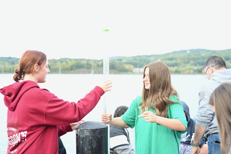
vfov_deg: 27.0
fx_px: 321
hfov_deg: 39.6
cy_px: 77
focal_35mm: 50
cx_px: 116
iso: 64
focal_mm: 50
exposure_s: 1/80
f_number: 3.2
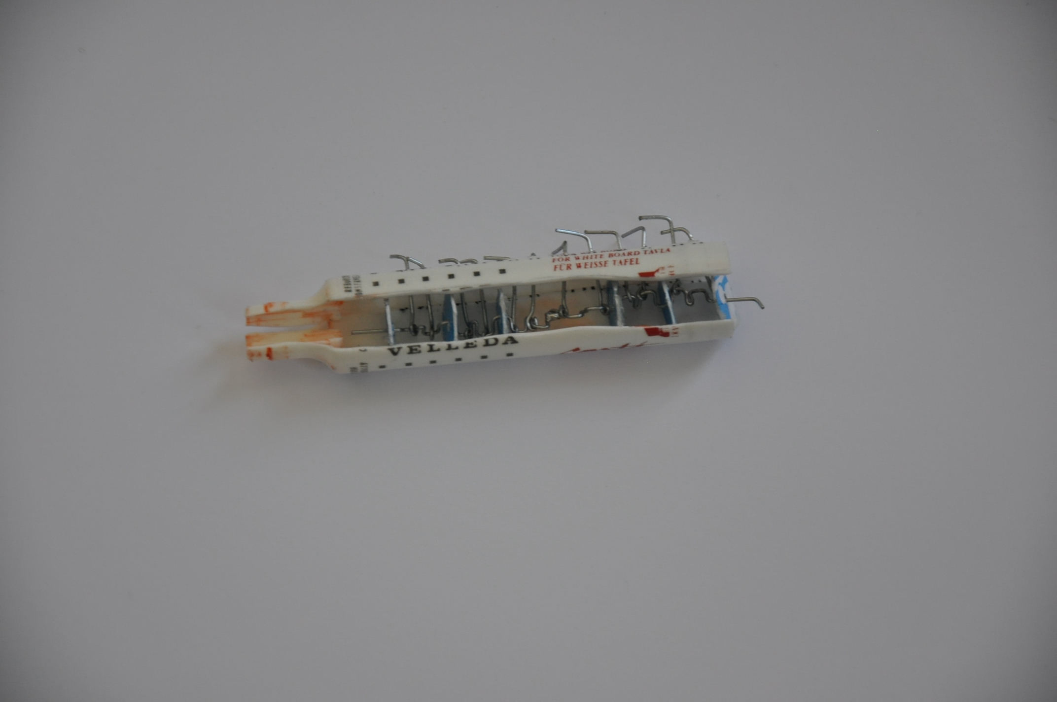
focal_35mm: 158
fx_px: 4619
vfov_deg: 8.7
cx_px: 528
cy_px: 351
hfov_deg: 13.1
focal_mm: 105
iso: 1000
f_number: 5.6
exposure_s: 1/125
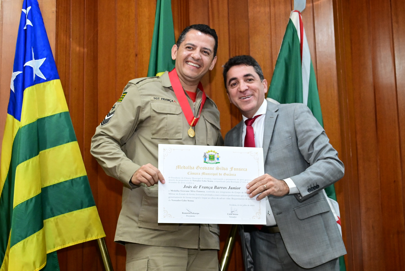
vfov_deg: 23.4
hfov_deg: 34.5
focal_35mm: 58
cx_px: 202
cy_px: 136
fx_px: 653
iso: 4000
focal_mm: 39
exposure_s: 1/125
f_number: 4.5
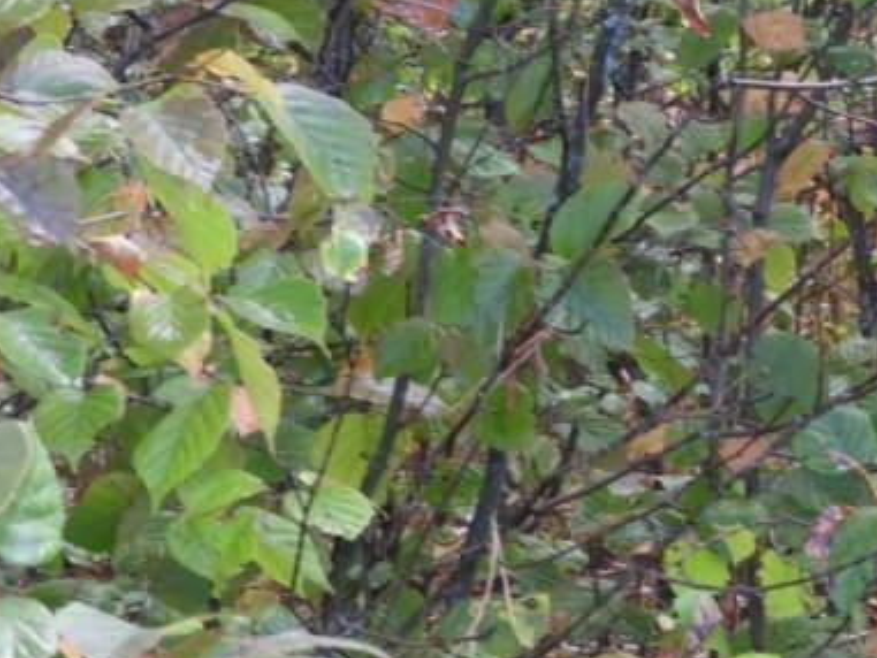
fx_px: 5854
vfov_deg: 6.4
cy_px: 488
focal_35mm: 231
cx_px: 1381
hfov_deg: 8.4
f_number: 4
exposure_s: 1/40
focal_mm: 9.9
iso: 100
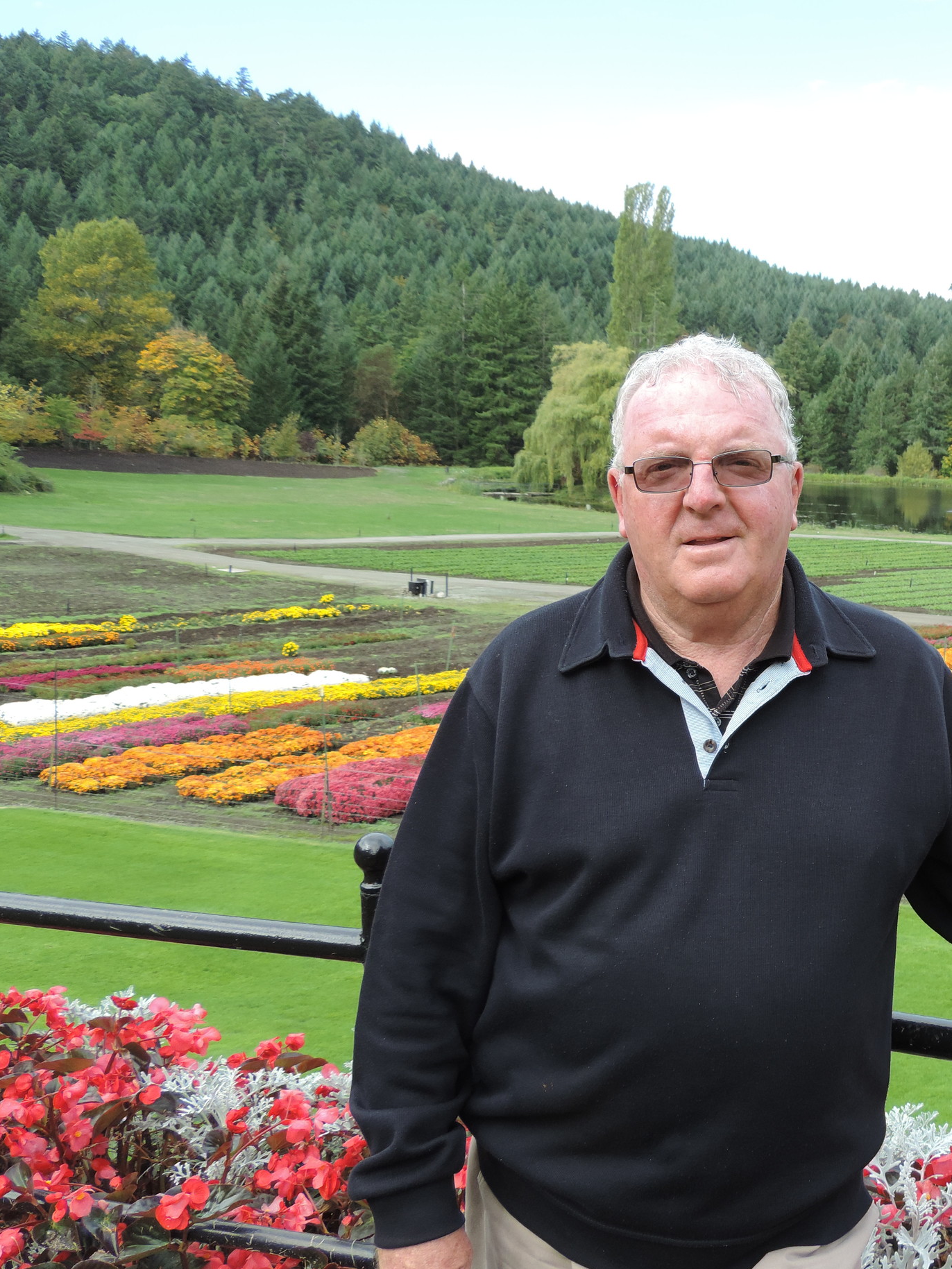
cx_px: 854
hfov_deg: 33.3
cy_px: 634
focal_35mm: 41
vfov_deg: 45.8
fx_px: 1503
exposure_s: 1/200
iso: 80
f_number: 3.1
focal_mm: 5.3
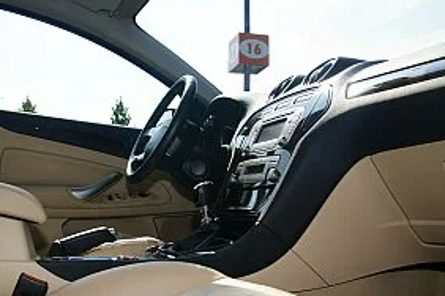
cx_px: 148
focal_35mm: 34
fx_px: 420
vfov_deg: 38.5
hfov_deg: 54.7
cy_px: 192
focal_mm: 16
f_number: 6.3
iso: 100
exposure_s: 1/160
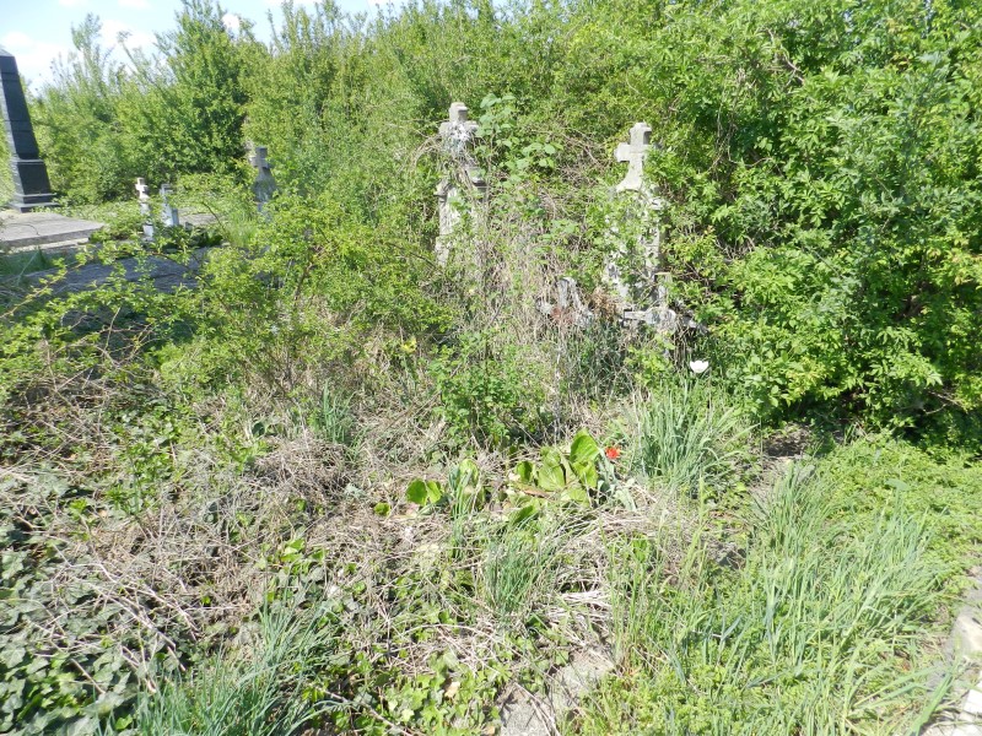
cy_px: 368
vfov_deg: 58.9
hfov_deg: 73.9
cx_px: 491
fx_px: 652
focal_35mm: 23
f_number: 3.4
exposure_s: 1/800
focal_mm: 4
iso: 160
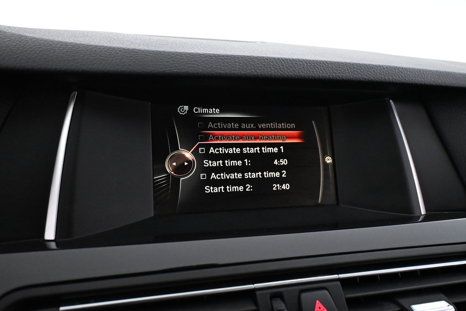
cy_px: 156
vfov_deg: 42.6
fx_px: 398
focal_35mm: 31
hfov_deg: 60.7
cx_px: 233
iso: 5600
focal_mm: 20.5
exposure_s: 1/60
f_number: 3.8
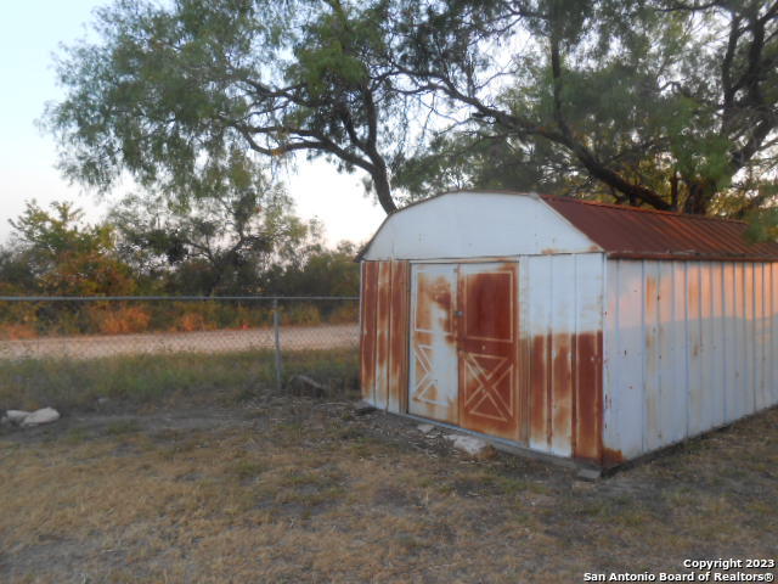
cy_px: 292
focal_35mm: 26
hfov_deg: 67.3
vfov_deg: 53.1
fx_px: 584
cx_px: 389
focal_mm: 4.6
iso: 80
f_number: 3.5
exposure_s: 1/60
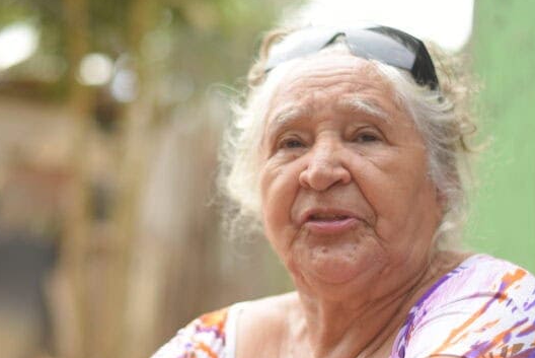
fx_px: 1443
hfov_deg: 20.9
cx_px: 171
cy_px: 211
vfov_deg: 14.1
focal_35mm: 97
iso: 100
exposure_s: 1/640
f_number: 1.8
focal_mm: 50
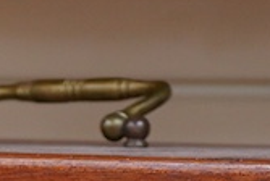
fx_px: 1818
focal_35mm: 242
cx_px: 36
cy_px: 477
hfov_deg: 8.5
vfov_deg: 5.5
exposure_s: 1/125
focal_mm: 30
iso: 1250
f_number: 3.5
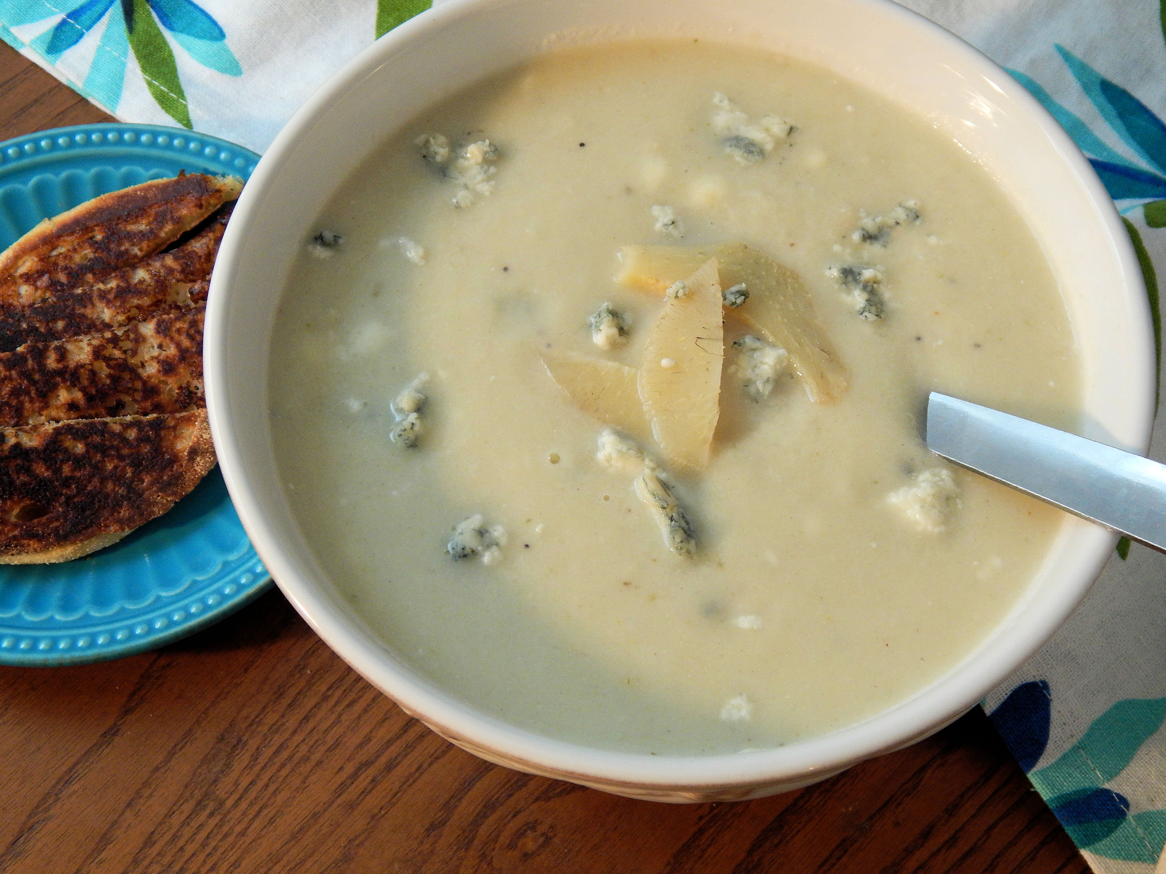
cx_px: 583
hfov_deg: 34.9
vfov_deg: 26.6
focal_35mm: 55
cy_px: 437
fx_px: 1853
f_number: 3.8
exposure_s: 1/30
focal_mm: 9.7
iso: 280
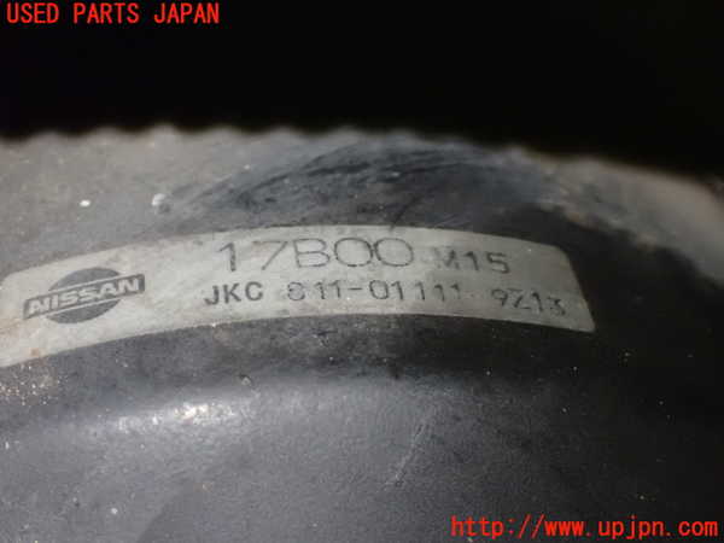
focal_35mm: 67
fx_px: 1401
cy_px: 272
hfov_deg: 29.0
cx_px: 362
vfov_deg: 21.9
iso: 1600
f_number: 3.8
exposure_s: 1/60
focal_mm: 11.88
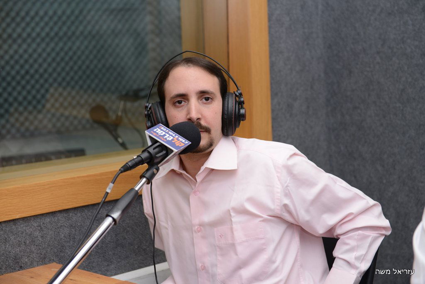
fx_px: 827
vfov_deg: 19.5
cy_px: 142
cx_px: 212
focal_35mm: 70
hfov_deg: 28.8
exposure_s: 1/125
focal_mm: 70
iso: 400
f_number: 4
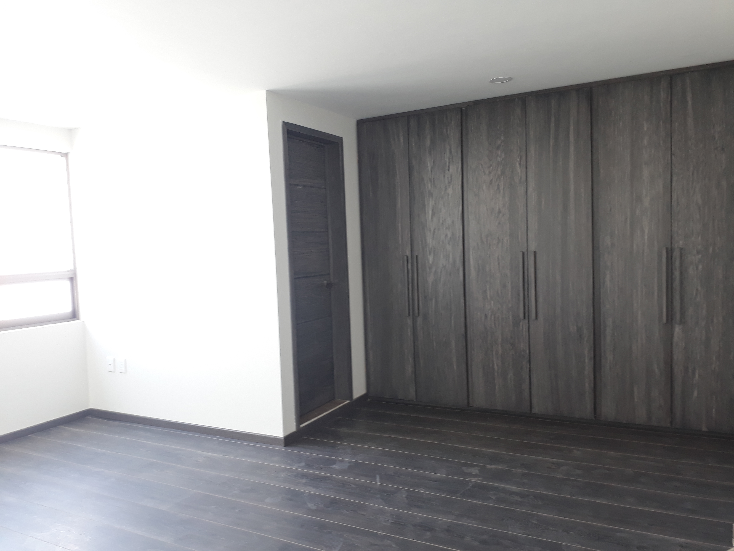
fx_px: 573
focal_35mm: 27
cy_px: 276
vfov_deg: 51.4
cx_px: 367
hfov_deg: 65.3
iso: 40
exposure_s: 1/30
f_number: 1.9
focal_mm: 3.6
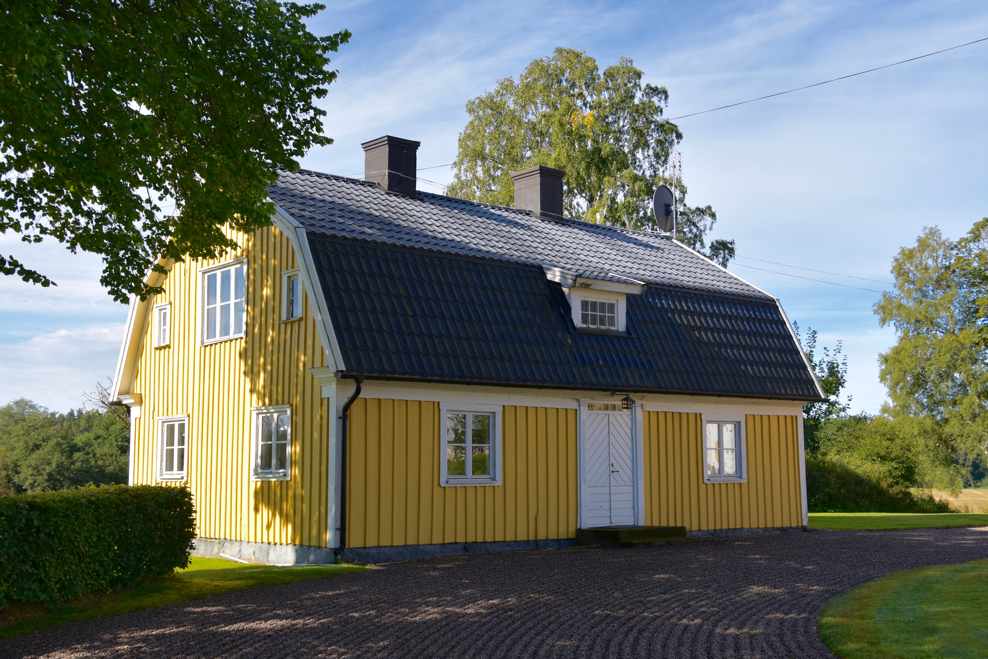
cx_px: 494
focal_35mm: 39
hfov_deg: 49.6
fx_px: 1070
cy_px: 330
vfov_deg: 34.2
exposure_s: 1/250
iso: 100
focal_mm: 26
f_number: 7.1
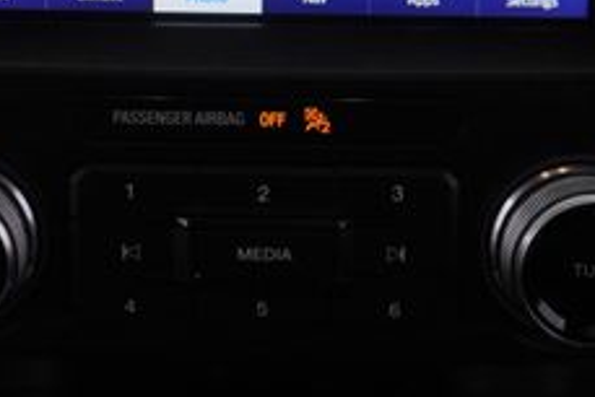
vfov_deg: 19.3
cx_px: 229
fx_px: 1108
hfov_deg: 30.0
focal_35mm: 67
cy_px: -60
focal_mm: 16
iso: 640
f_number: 4
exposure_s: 1/320
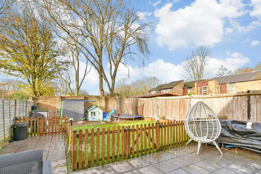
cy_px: 87
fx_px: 109
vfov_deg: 77.3
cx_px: 130
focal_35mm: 15
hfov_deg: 100.4
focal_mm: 10
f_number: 8
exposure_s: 1/100
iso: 250
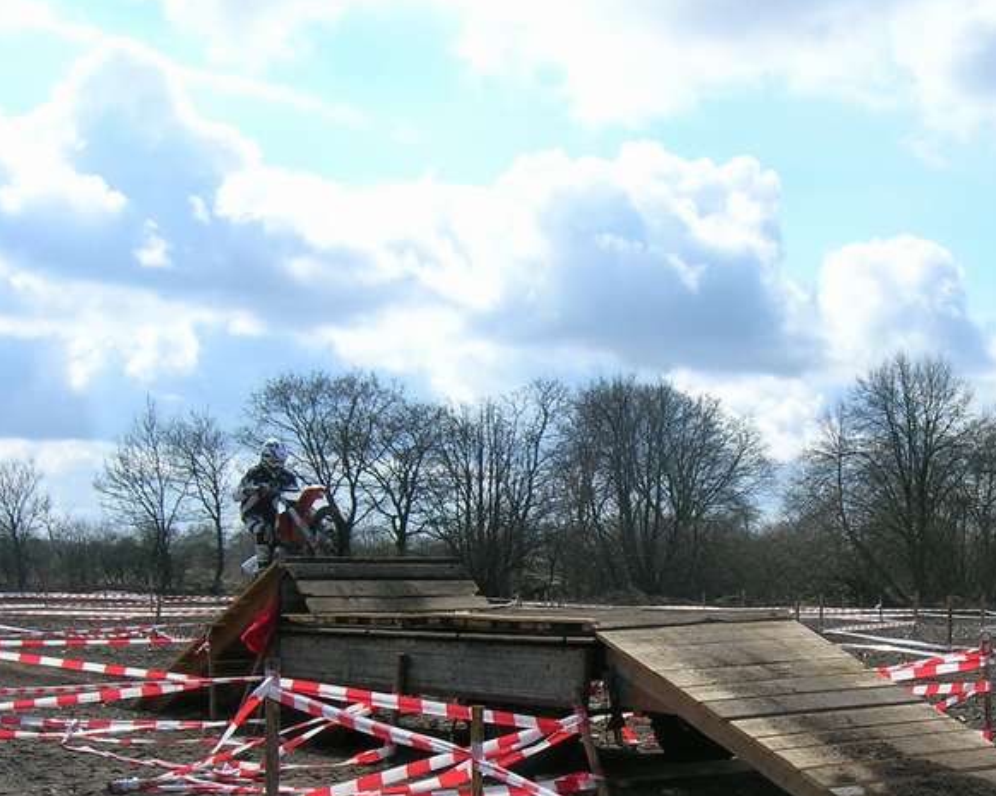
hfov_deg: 32.9
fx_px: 1679
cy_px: 579
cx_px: 630
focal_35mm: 57
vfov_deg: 26.4
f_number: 4.9
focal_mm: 5.7
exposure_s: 1/504
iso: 50
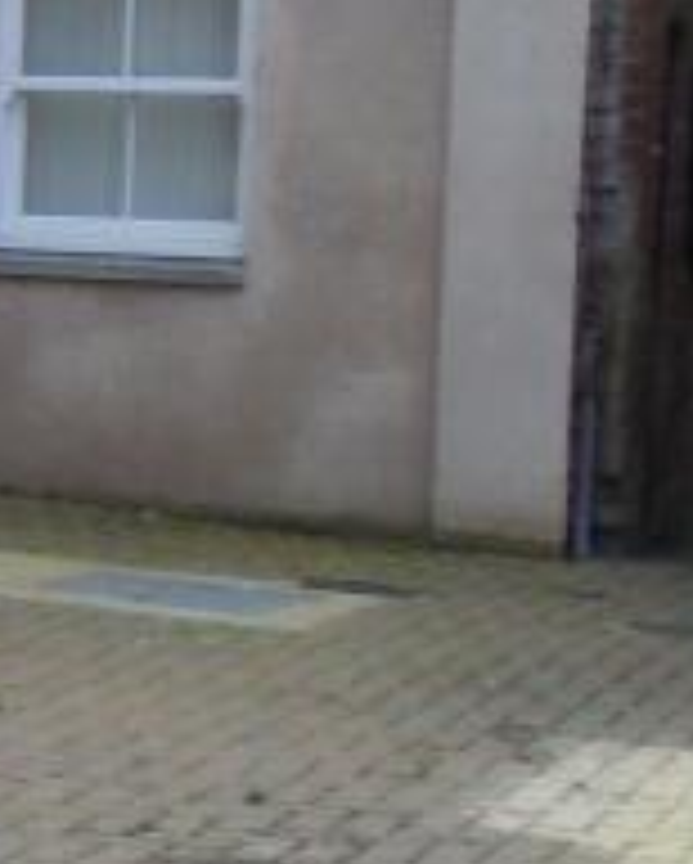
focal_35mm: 135
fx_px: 3456
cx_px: -1557
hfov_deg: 8.8
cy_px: 320
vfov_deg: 14.2
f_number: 3.2
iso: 100
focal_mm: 4.6
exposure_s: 1/250
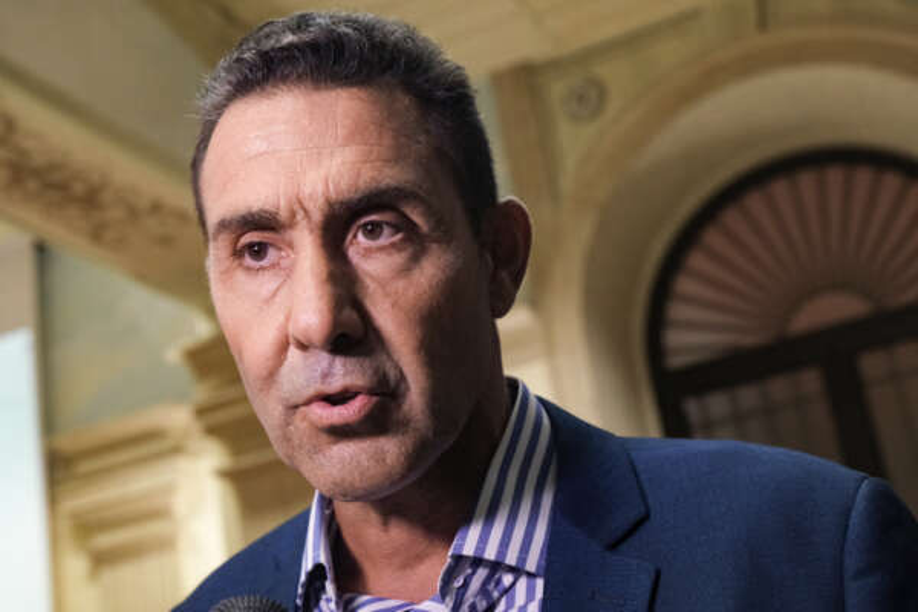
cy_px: 306
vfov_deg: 27.0
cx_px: 459
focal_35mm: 50
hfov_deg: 39.6
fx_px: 1275
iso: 2500
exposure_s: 1/125
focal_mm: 33.2
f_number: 4
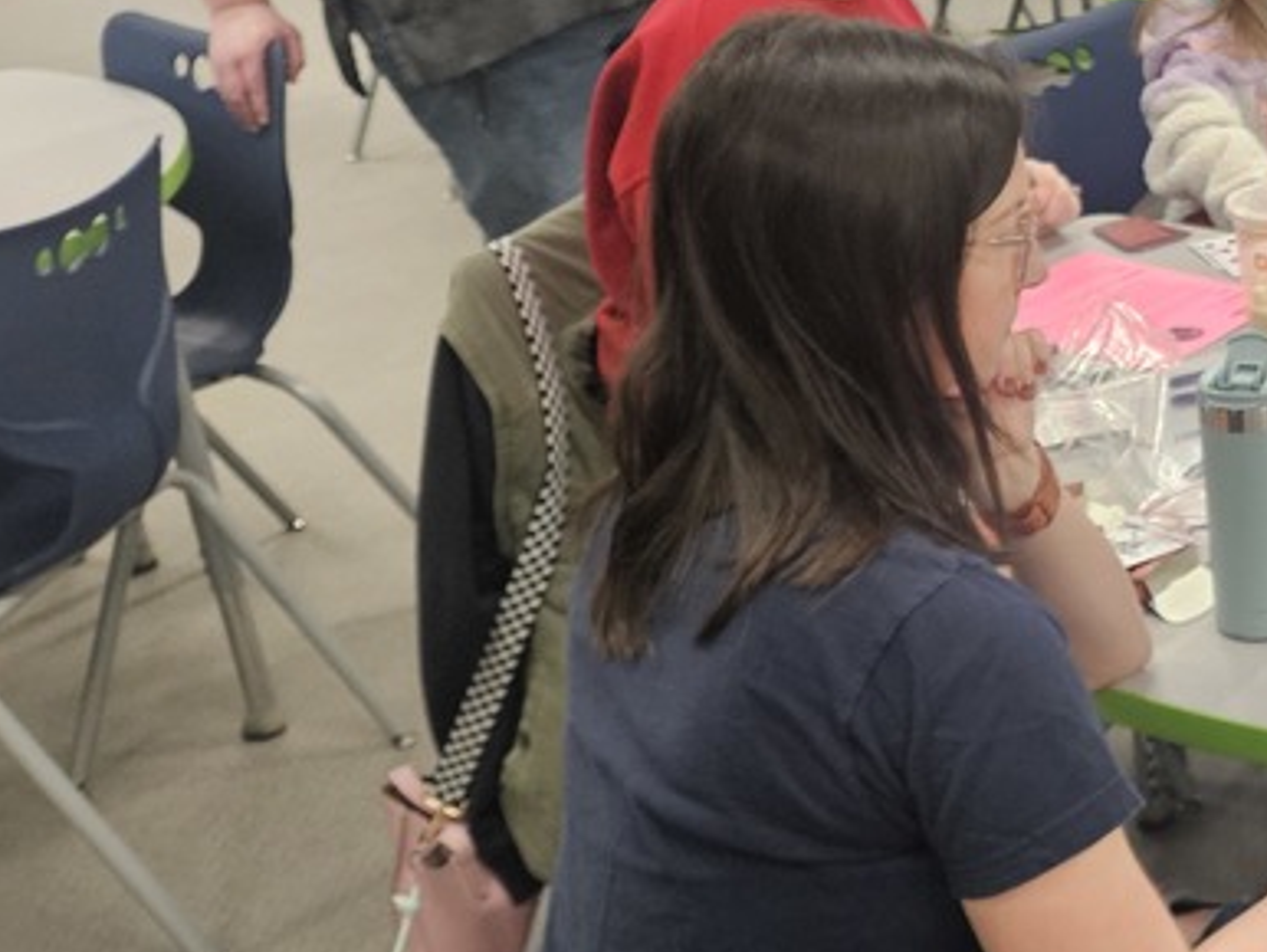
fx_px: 2234
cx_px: 1595
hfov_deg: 27.2
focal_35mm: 61
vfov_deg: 23.9
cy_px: 322
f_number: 1.8
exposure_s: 1/120
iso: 500
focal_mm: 5.4
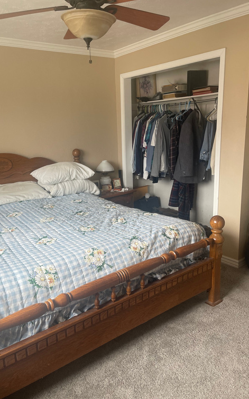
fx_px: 293
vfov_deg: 68.4
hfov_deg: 45.9
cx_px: 108
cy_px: 197
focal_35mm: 27
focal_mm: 5.1
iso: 125
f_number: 1.6
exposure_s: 1/120
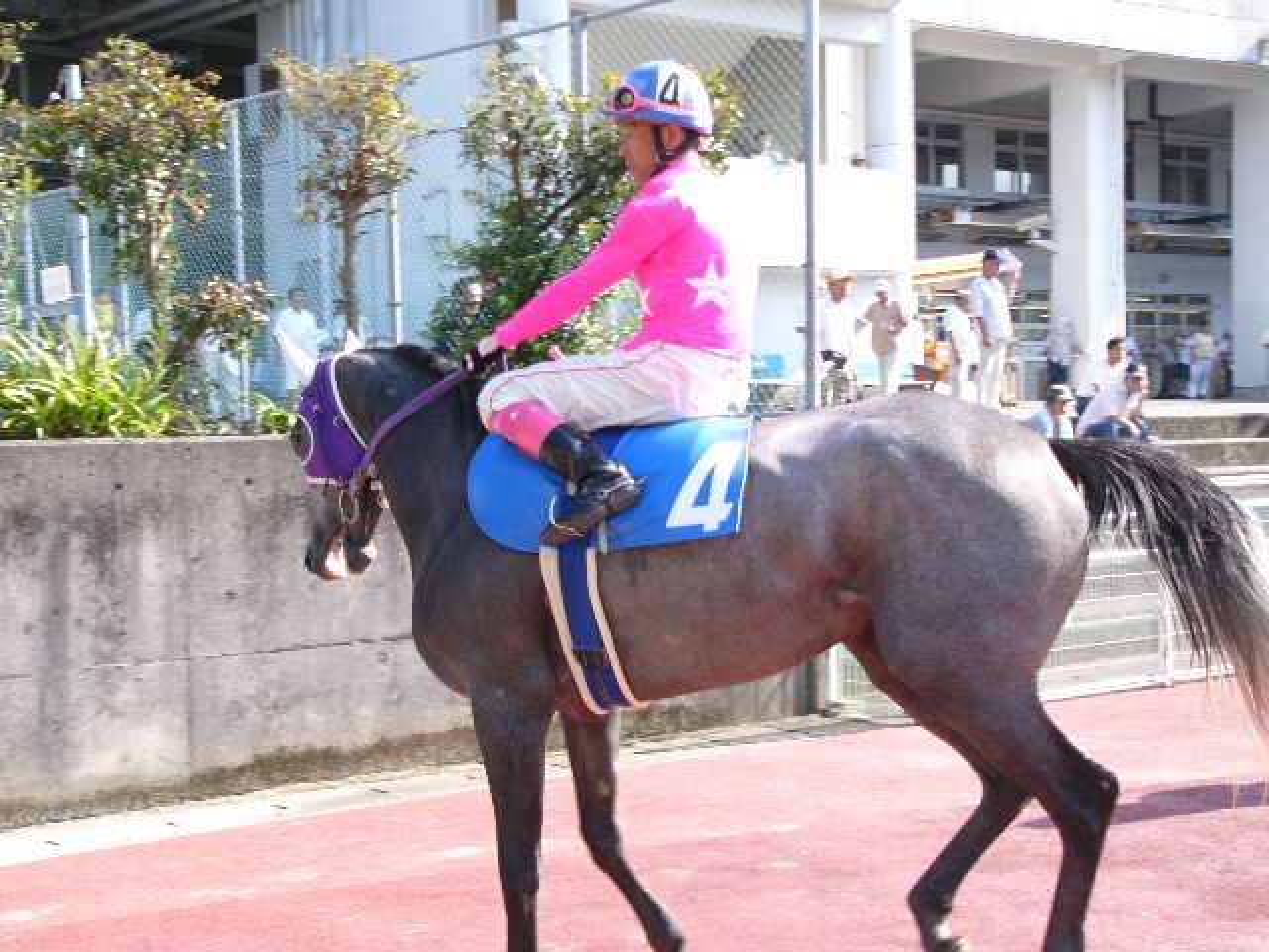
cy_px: 476
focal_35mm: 58
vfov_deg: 25.2
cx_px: 634
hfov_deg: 33.2
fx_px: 2126
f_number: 4
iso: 50
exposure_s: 1/160
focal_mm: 9.7
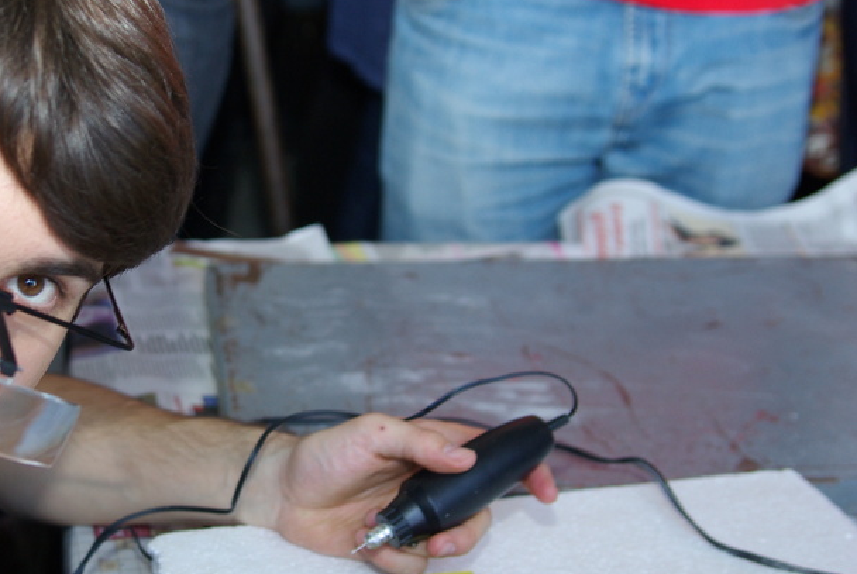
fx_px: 1878
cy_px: 278
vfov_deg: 17.4
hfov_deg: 25.3
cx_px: 180
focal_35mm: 79
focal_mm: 33
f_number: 3.5
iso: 200
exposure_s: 1/50
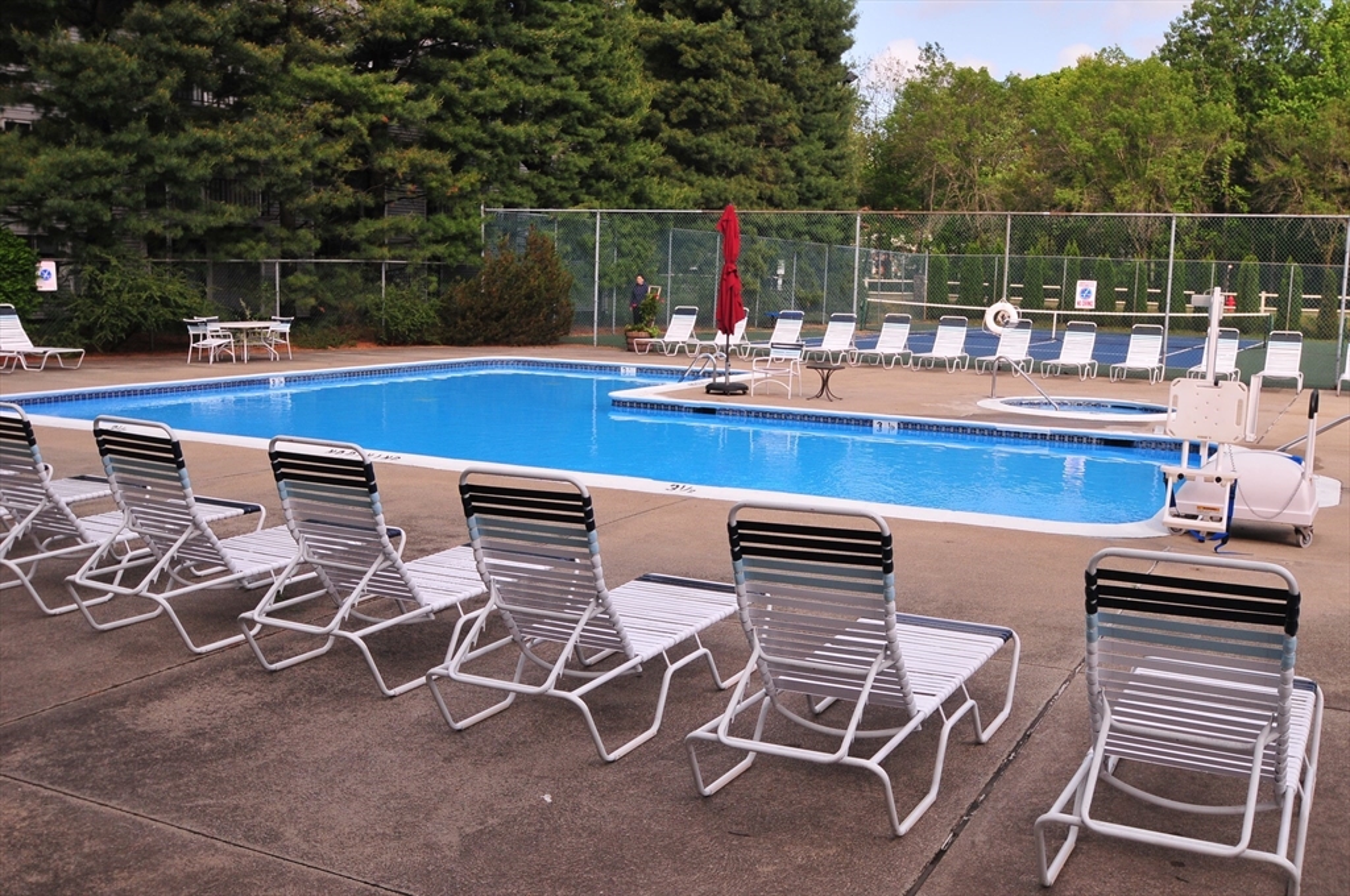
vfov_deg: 36.8
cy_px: 448
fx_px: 1348
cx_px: 675
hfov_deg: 53.2
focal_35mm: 36
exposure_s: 1/250
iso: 400
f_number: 11
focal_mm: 24
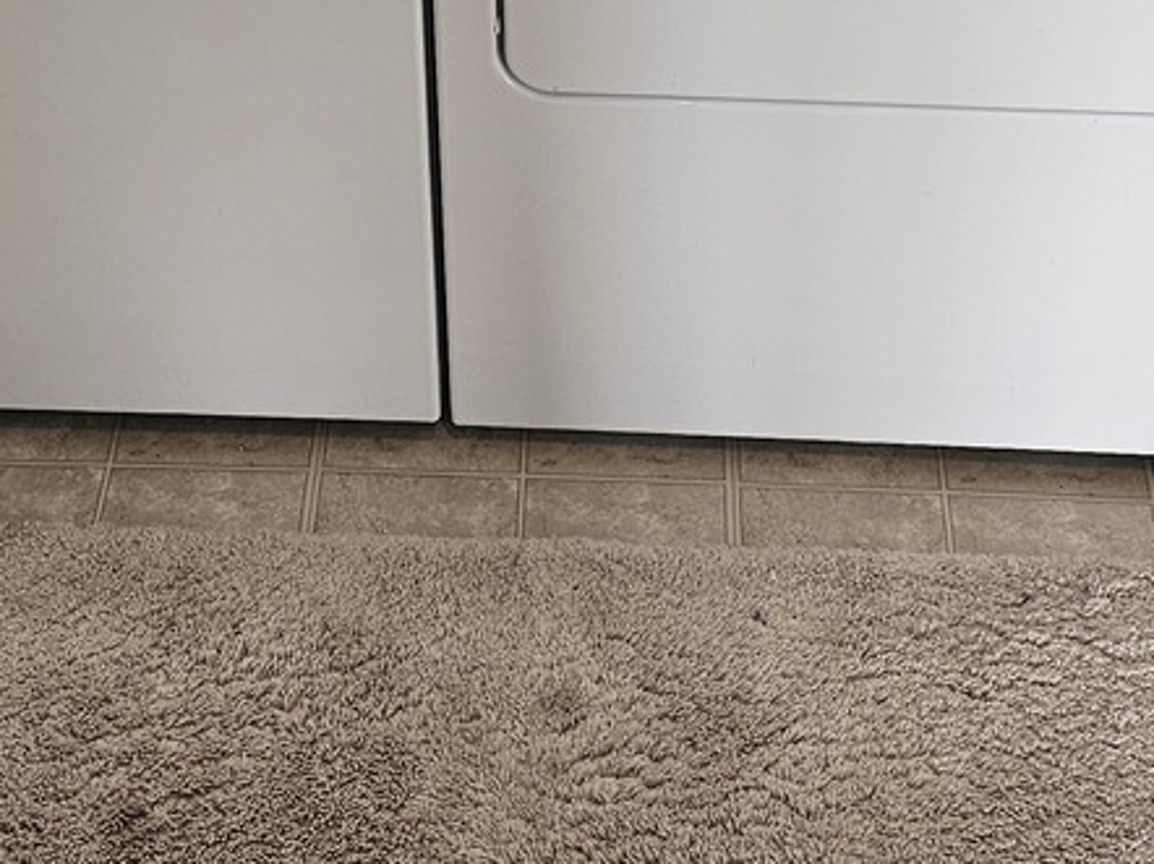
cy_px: -222
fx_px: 2499
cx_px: 493
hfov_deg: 26.0
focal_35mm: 75
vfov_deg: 18.4
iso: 100
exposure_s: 1/120
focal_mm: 6.3
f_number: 1.7
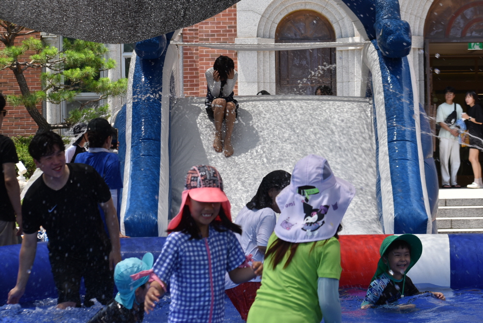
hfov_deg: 17.5
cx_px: 242
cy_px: 162
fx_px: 1571
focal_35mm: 117
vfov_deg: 11.7
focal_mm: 78
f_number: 8
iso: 200
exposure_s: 1/250
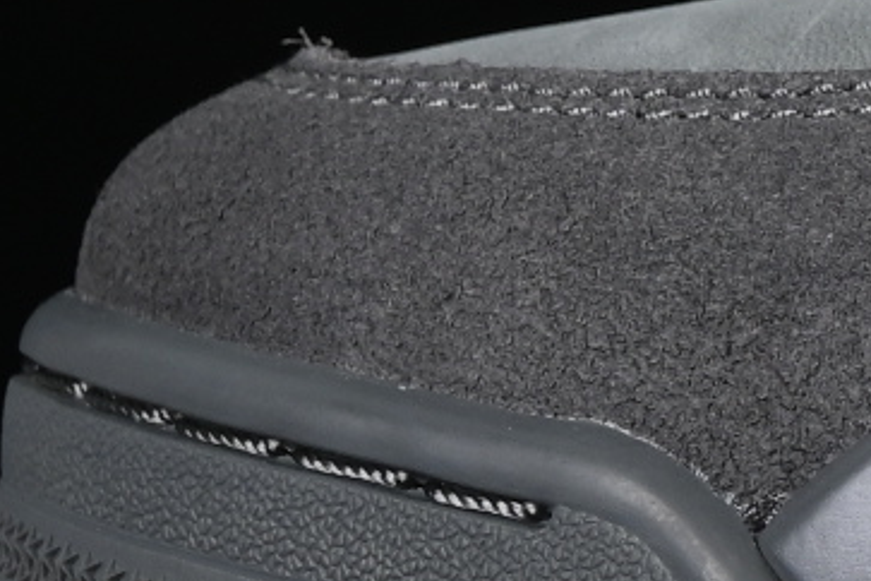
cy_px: -420
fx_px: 13935
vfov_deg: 2.4
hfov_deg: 3.5
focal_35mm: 576
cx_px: 2399
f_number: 7.1
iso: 160
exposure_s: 1/80
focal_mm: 50
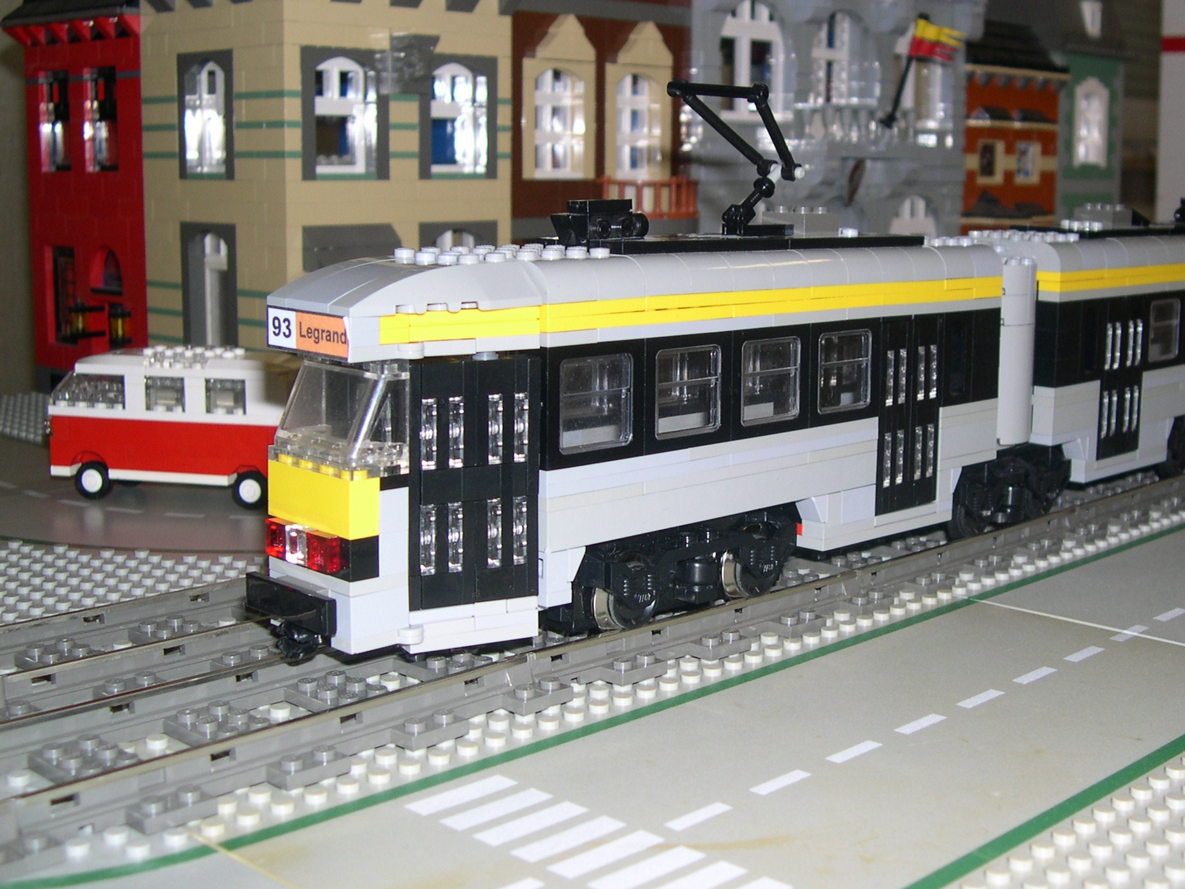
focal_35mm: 47
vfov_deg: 30.9
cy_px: 402
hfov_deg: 40.2
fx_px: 1609
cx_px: 732
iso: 100
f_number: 2.8
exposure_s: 1/60
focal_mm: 8
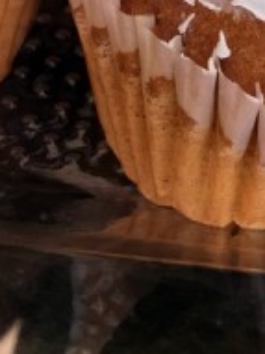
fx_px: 930
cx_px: 352
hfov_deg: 15.4
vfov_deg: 19.6
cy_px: -128
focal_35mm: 91
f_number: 2.2
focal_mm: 4.15
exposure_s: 1/217
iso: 25
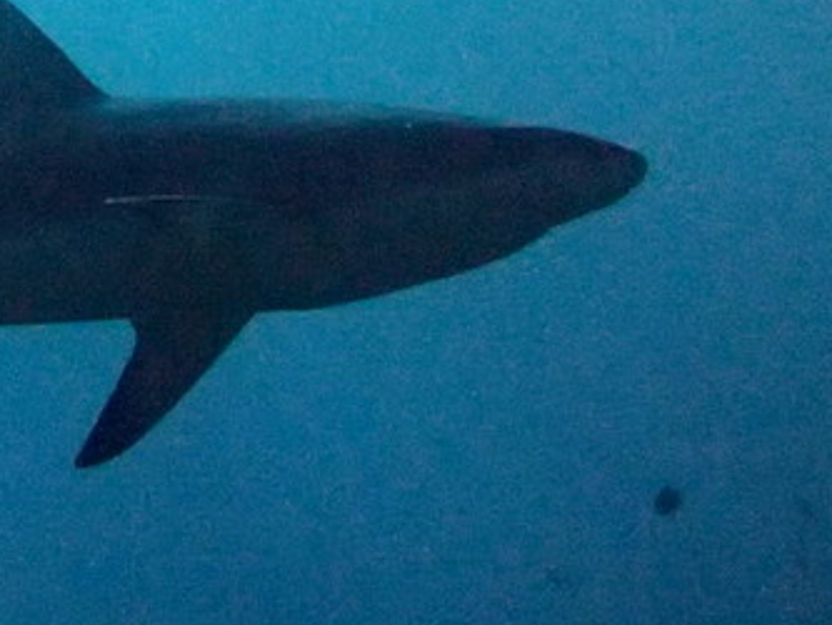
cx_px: -37
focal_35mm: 137
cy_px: -65
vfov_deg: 10.7
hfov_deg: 14.1
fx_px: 3294
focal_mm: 10.29
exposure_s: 1/500
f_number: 14
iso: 1600
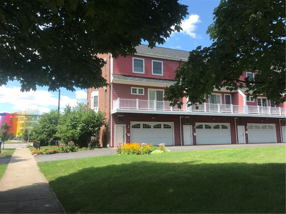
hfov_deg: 63.4
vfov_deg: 49.7
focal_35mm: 28
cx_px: 143
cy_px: 107
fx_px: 231
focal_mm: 3.99
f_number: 1.8
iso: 20
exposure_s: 1/903
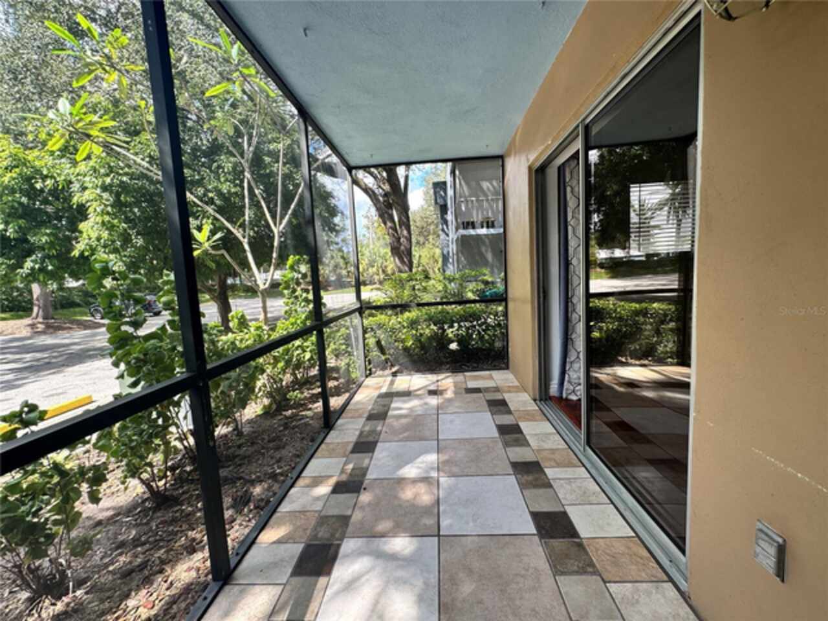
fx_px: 335
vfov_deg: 85.7
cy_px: 310
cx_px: 414
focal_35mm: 14
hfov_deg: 102.1
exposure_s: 1/229
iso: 40
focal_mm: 2.22
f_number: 2.2
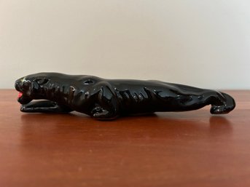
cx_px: 125
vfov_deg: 53.0
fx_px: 188
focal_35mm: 26
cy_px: 94
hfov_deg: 67.3
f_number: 1.5
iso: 500
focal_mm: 5.7
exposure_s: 1/40
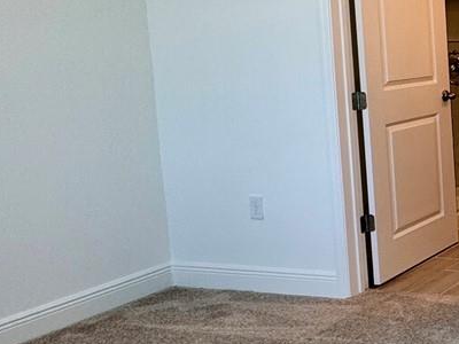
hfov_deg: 24.6
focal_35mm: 56
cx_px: 726
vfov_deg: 25.9
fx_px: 743
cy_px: 100
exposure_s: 1/120
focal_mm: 2.22
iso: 50
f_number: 2.2
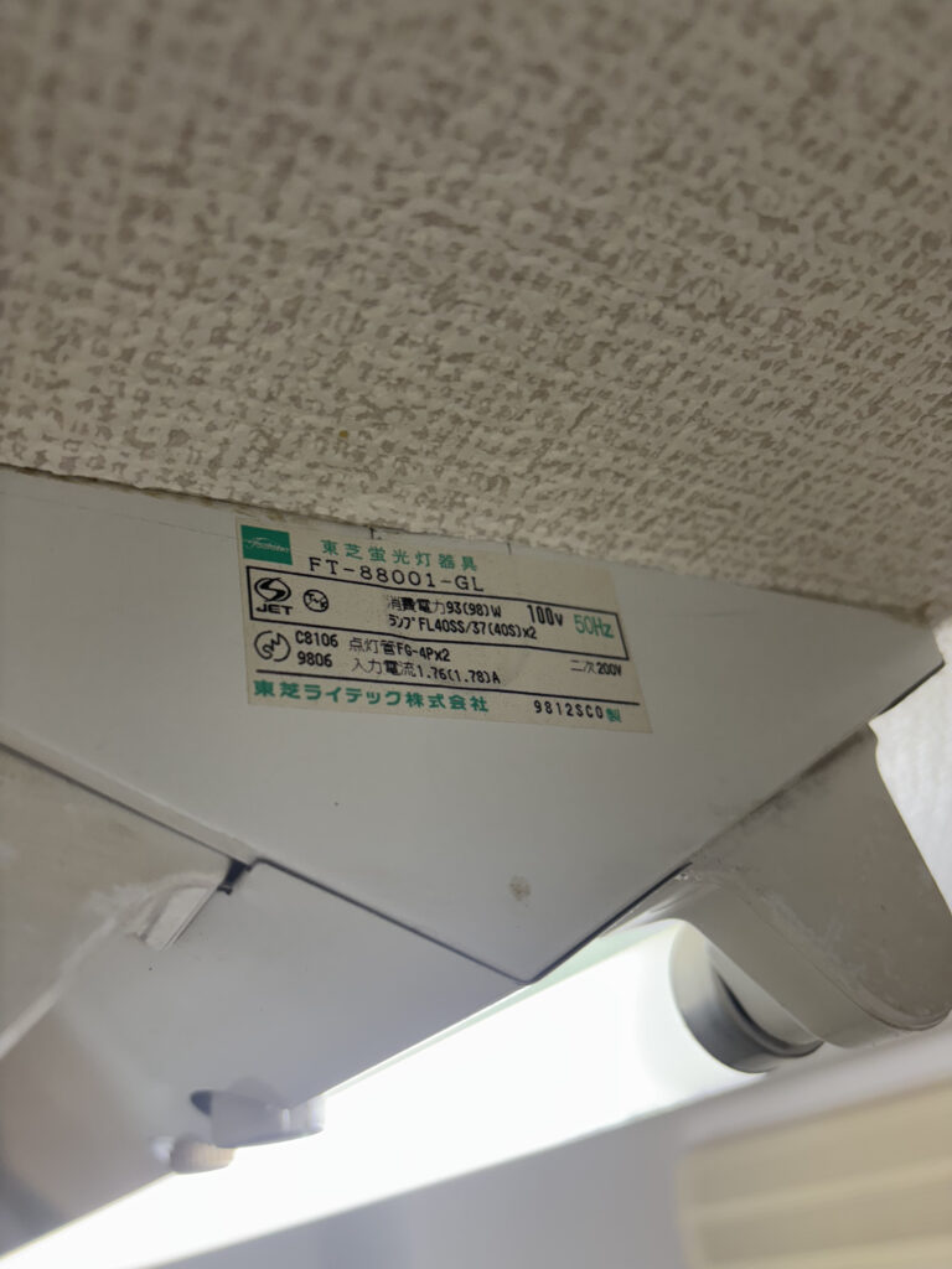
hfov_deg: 53.1
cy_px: 634
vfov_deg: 67.3
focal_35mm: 26
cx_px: 476
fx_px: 953
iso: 125
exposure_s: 1/100
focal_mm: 5.96
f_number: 1.6
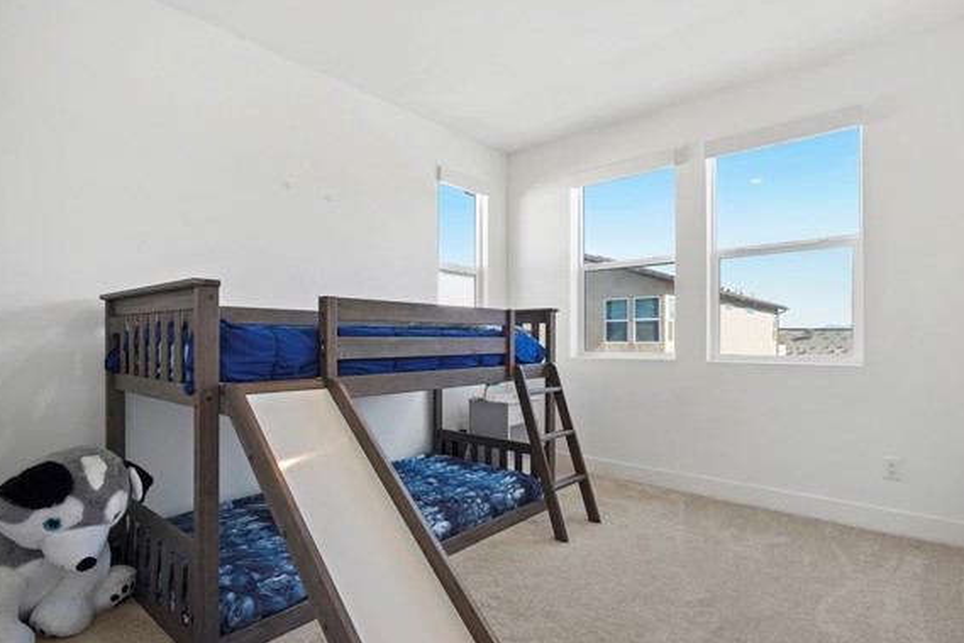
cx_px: 503
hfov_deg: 89.9
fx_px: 482
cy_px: 331
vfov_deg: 67.4
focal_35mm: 18
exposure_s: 1/30
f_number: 10
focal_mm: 16
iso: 2500
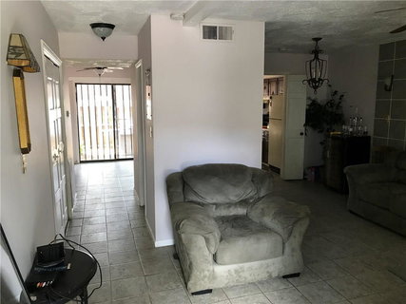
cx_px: 203
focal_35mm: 28
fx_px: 328
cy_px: 152
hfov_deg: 63.5
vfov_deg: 49.7
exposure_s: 1/30
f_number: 1.8
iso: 32
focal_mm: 3.99
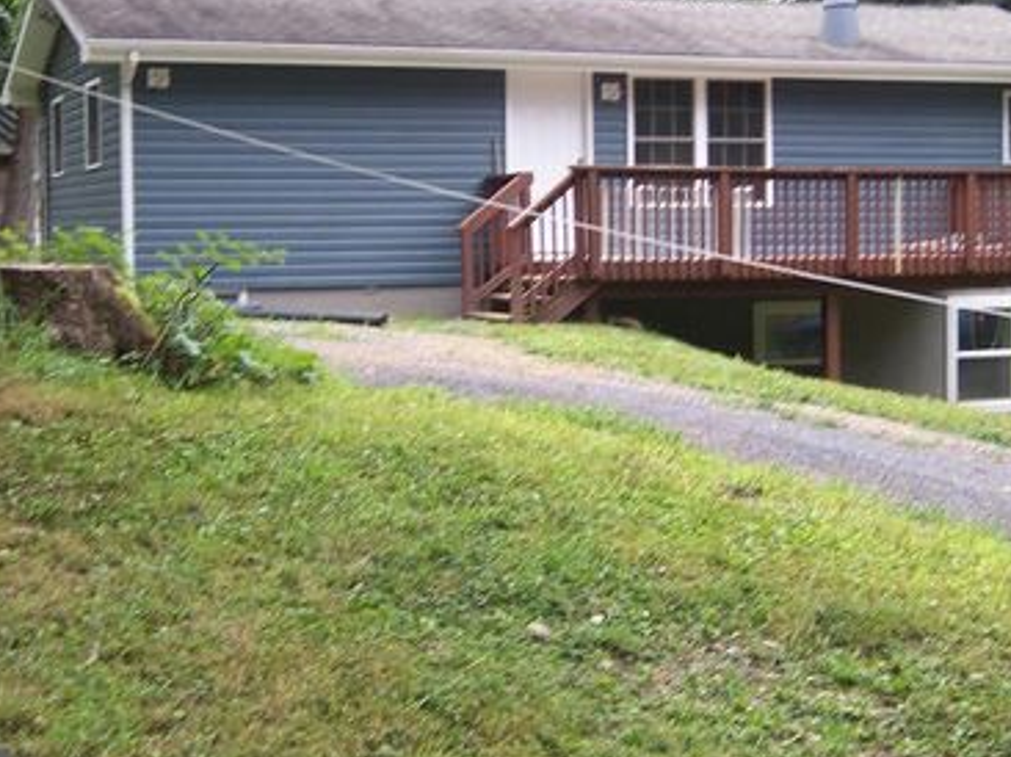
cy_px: 286
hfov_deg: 29.0
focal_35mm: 67
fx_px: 1956
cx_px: 533
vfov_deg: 21.9
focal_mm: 8.2
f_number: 3.4
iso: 80
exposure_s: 1/90
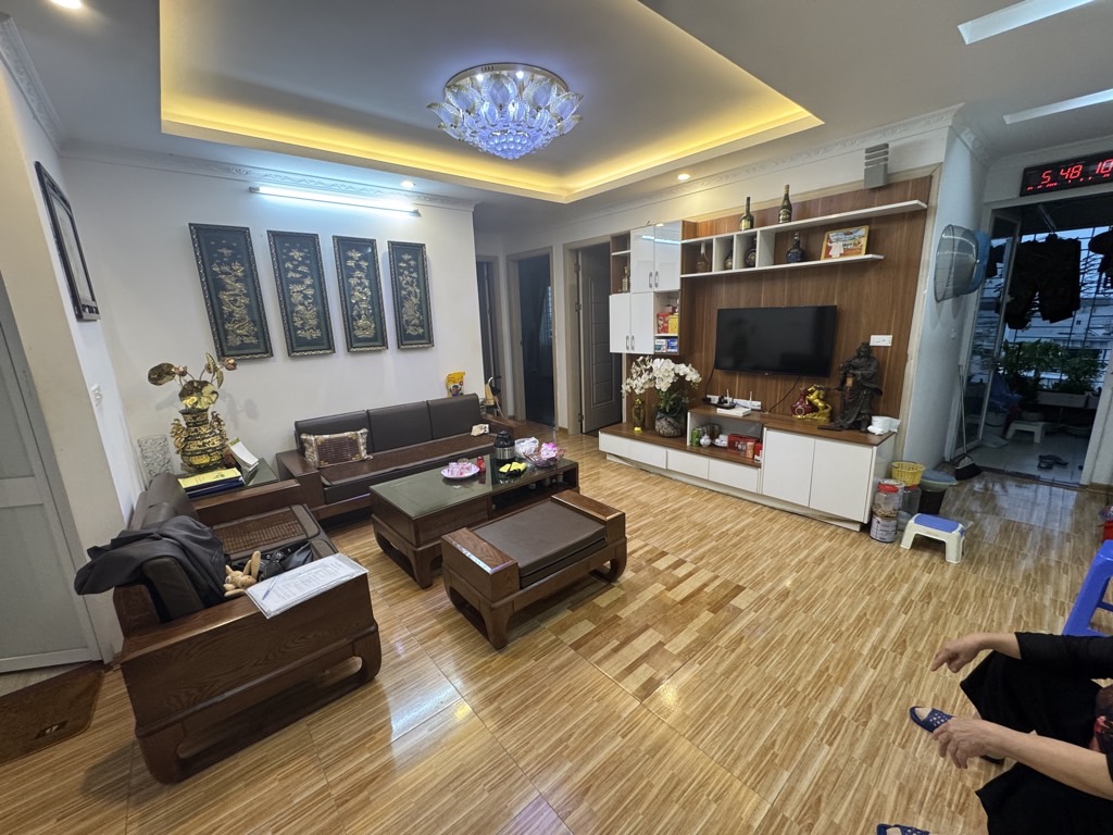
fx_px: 450
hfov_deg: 102.1
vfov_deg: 85.7
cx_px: 556
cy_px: 418
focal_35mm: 14
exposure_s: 1/50
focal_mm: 2.22
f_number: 2.2
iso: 200
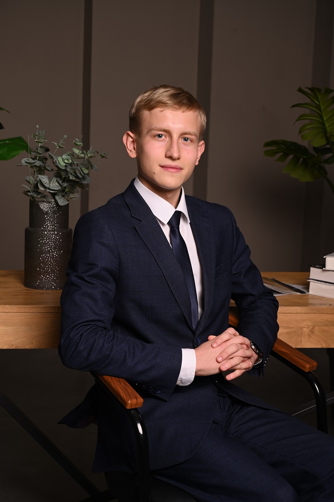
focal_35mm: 60
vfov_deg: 33.4
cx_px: 167
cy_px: 251
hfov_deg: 22.6
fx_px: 836
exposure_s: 1/160
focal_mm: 60
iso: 125
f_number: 6.3
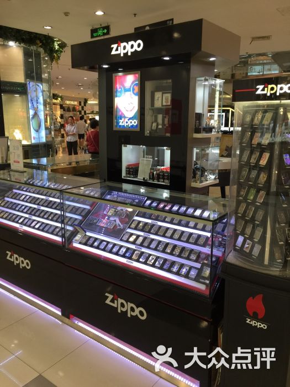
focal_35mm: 29
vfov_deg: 61.7
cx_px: 145
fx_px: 324
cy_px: 194
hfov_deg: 48.2
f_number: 2.2
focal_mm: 4.15
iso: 50
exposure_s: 1/33
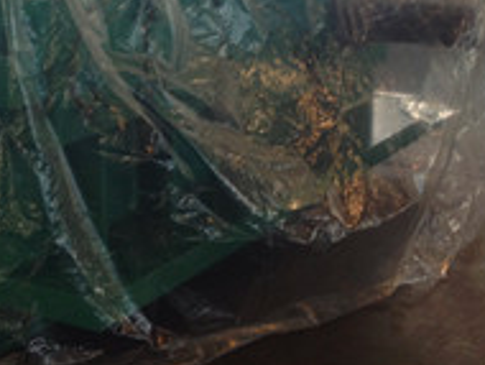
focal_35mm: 92
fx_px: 1291
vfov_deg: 15.9
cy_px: 19
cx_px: 158
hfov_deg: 21.2
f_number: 2.4
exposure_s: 1/20
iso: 50
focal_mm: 4.28
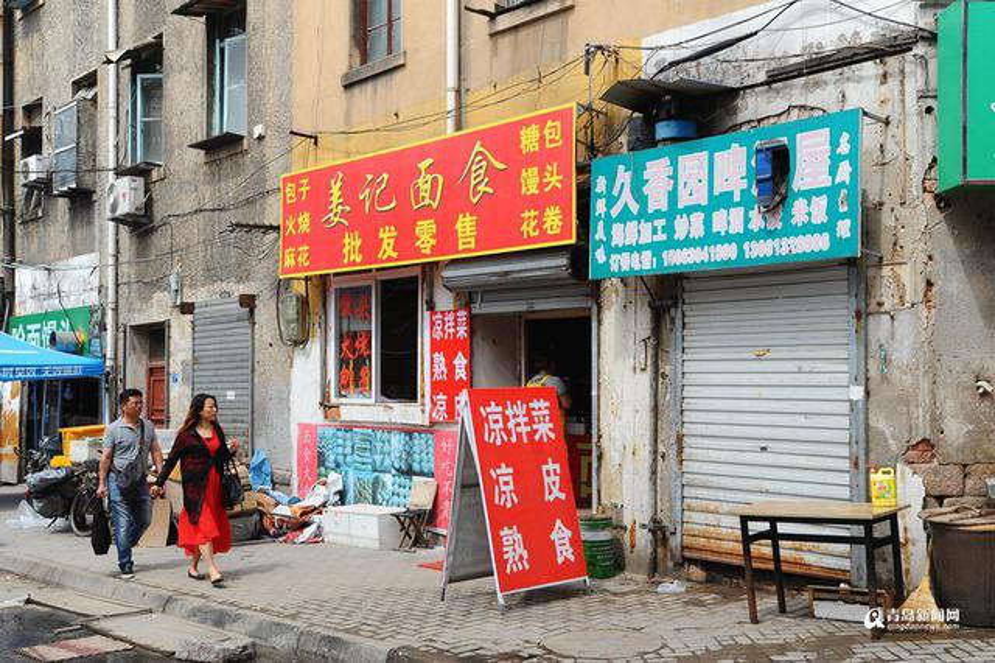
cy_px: 332
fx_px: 1215
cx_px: 498
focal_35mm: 44
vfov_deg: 30.5
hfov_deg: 44.5
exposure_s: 1/640
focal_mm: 44
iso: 200
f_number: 5.6
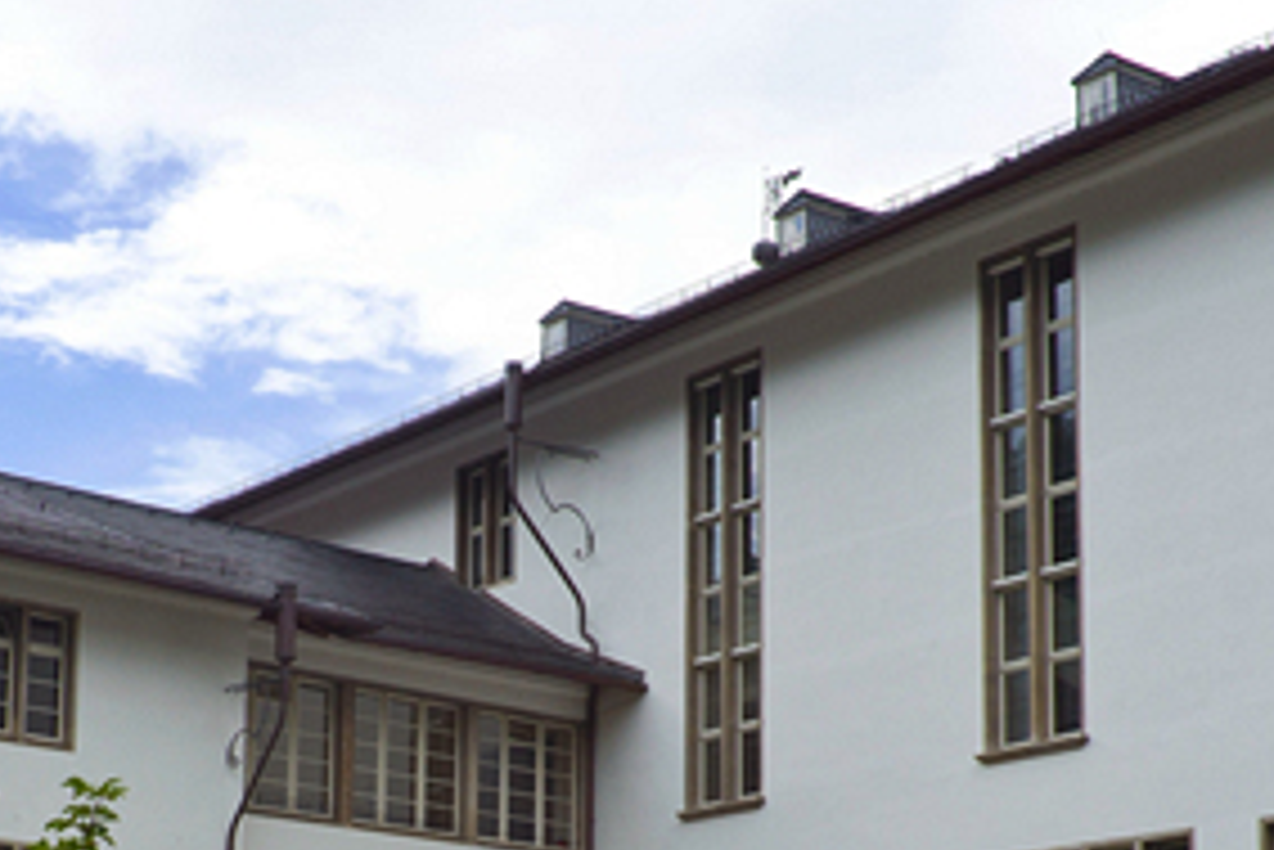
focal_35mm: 72
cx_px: 446
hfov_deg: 27.9
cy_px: 924
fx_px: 2549
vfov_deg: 18.3
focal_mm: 20
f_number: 5.6
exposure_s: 1/250
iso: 100
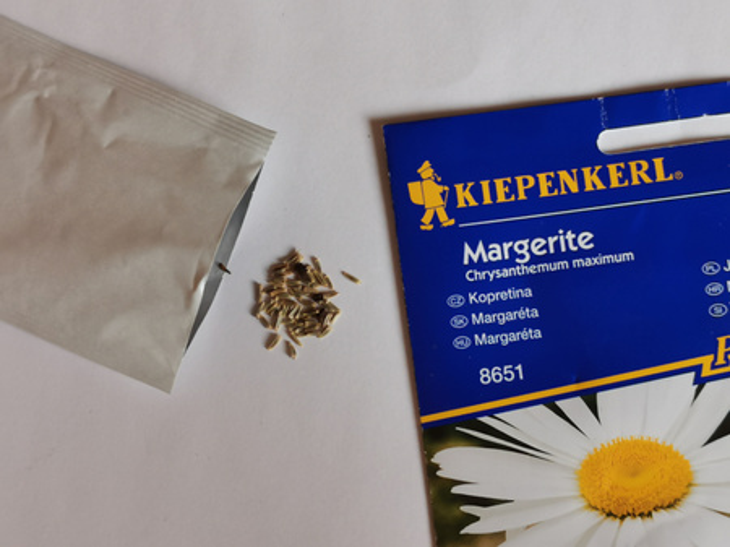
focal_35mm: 71
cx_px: 365
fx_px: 1496
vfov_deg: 20.7
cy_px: 274
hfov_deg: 27.4
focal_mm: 5.56
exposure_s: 1/100
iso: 125
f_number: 1.6
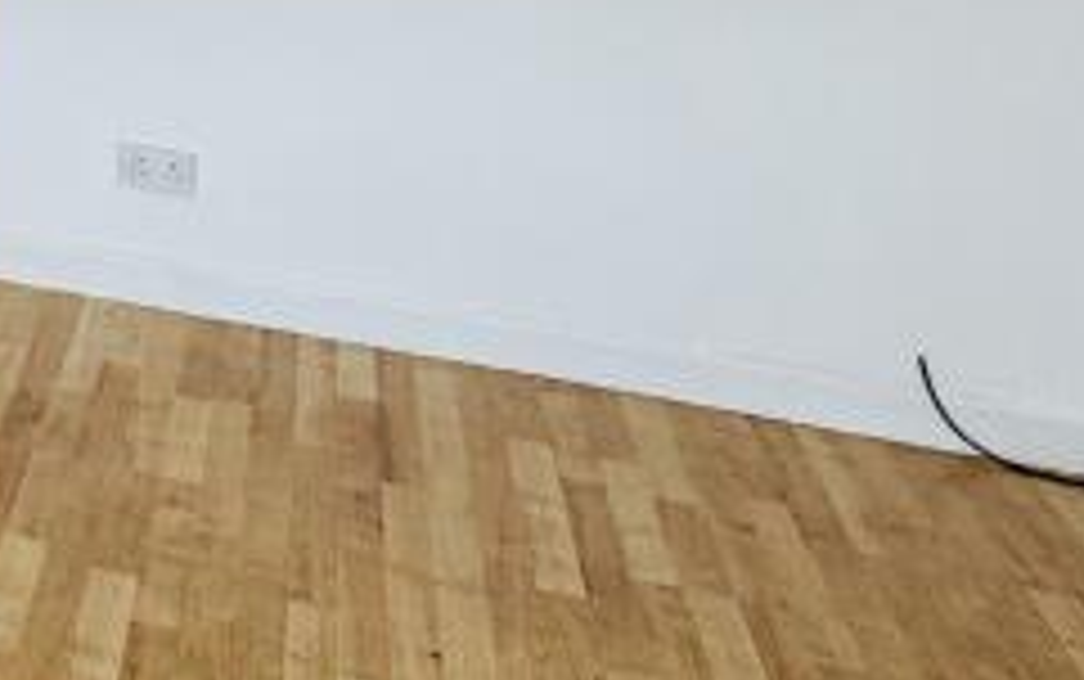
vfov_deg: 18.7
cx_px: -472
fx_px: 1862
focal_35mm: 63
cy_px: -279
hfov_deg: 25.7
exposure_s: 1/99
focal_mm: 2.22
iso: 50
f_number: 2.2
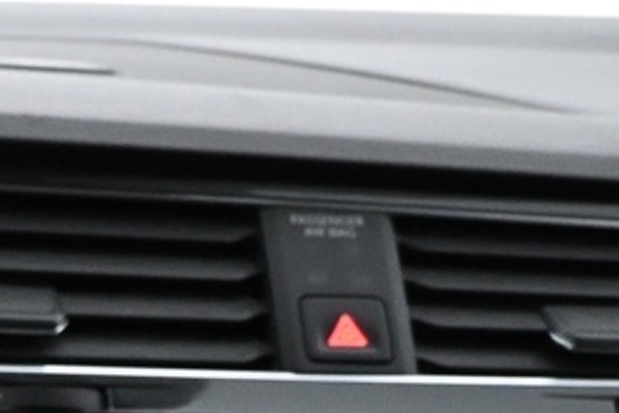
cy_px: 741
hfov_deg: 12.8
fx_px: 2184
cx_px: -815
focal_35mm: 127
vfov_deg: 10.2
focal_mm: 16
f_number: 4
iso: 2500
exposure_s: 1/30
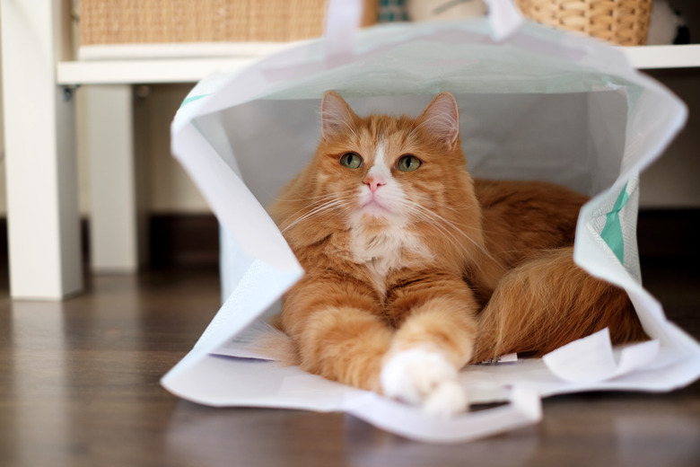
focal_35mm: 53
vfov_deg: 25.5
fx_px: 1030
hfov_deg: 37.5
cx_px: 350
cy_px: 234
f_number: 1.4
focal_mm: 35
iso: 400
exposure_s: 1/80
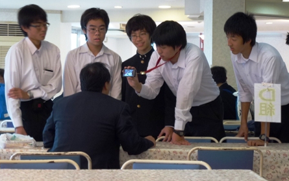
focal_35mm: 111
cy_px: 72
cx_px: 145
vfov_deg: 11.8
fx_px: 874
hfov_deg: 18.8
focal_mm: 18.7
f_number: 5
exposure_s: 1/8
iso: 200
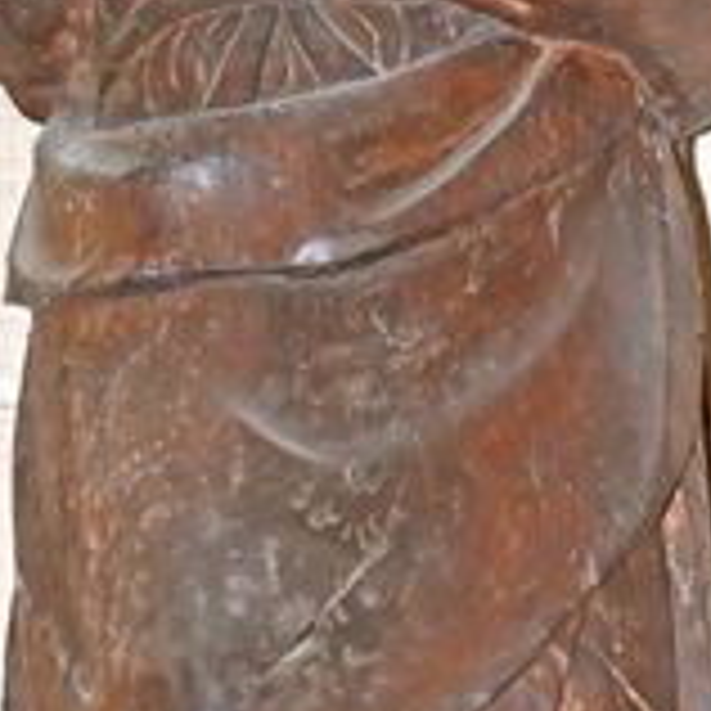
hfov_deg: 4.8
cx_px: 608
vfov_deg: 4.8
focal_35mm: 362
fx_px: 8412
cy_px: 180
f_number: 6.3
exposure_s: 1/100
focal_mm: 96
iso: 4000
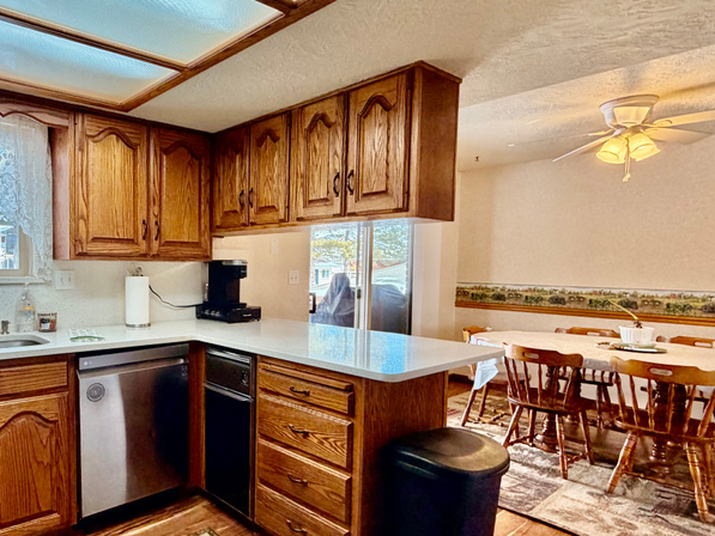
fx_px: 496
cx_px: 218
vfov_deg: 56.7
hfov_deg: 68.8
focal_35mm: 24
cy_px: 296
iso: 200
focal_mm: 2.22
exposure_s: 1/120
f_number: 2.2
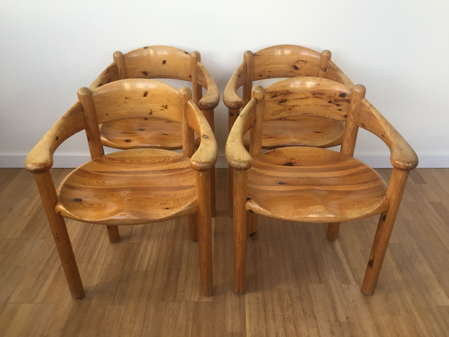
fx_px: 376
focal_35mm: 29
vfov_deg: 48.2
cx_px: 224
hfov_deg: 61.7
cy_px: 168
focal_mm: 4.15
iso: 50
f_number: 2.2
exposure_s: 1/100
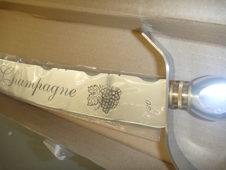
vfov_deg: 49.7
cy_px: 85
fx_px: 183
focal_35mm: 28
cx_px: 113
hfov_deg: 63.4
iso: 160
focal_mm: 4.9
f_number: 3.3
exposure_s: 1/30
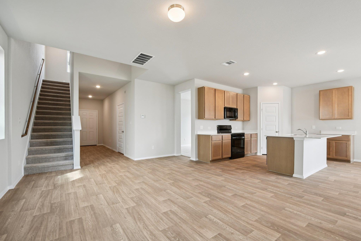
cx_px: 180
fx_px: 150
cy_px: 120
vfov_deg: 77.3
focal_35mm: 15
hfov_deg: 100.4
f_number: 8
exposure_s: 1/30
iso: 400
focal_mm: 10
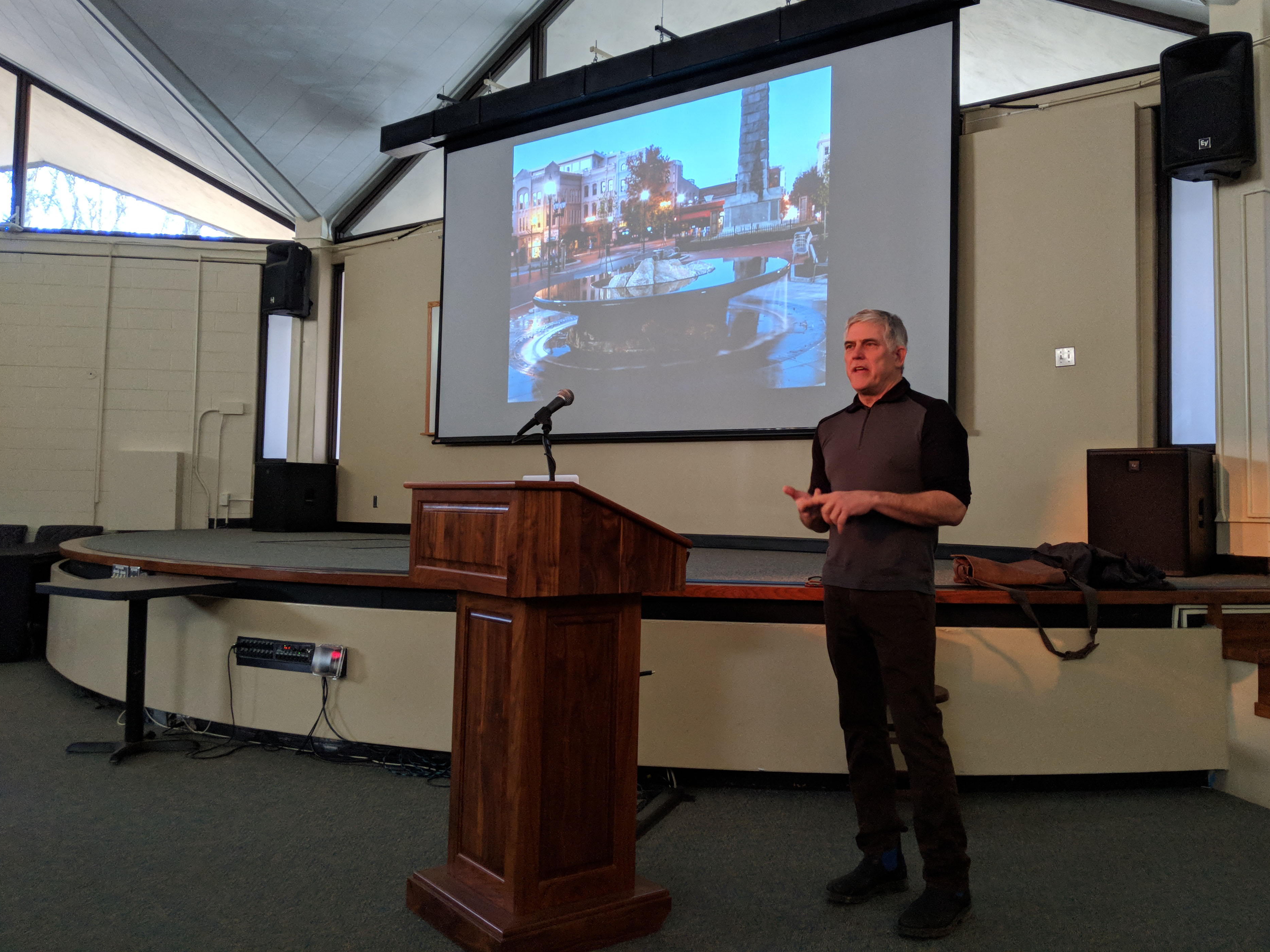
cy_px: 441
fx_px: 1064
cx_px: 678
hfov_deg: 61.6
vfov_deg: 48.2
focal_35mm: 29
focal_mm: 4.44
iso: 366
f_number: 1.8
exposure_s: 1/40.1
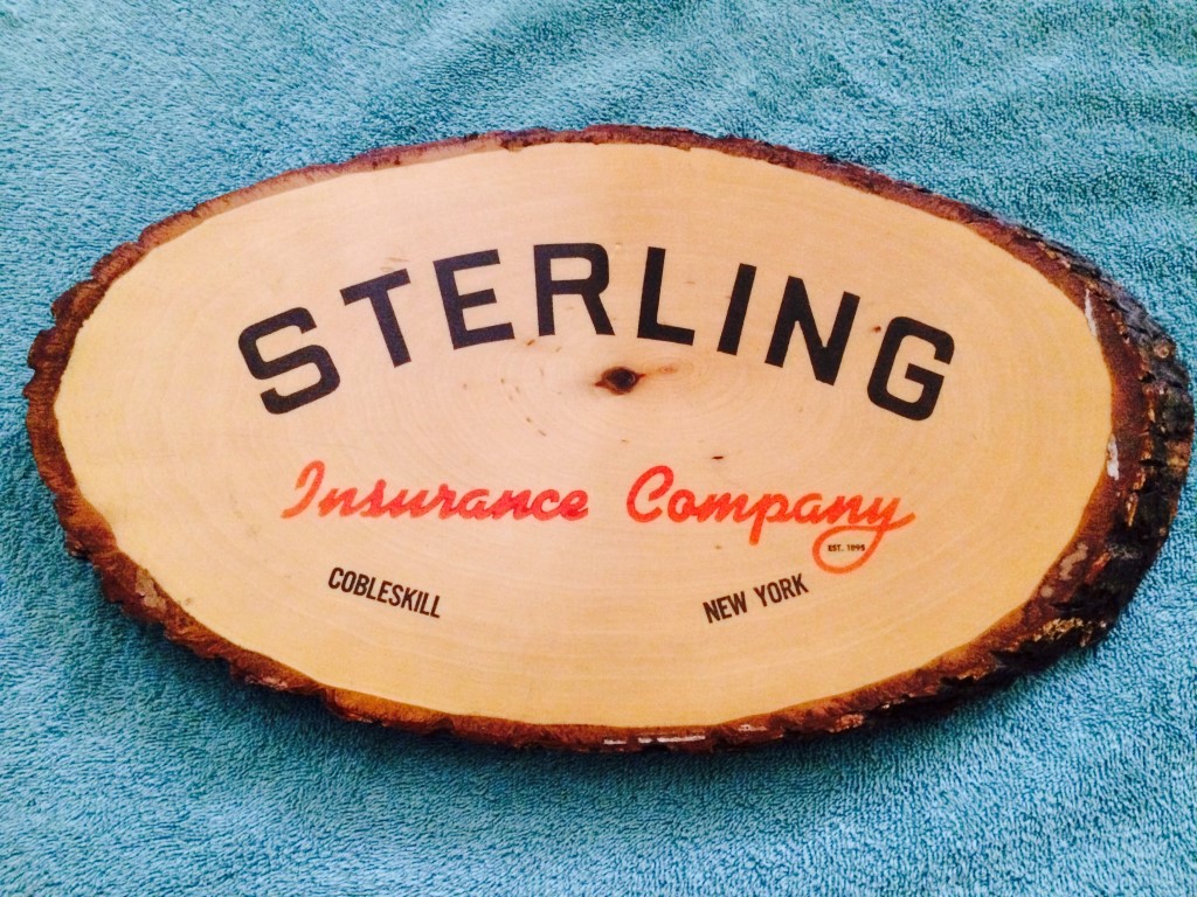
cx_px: 598
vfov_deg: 46.8
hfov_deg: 60.0
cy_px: 448
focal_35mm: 30
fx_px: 1037
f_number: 2.2
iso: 640
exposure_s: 1/15
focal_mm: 4.12
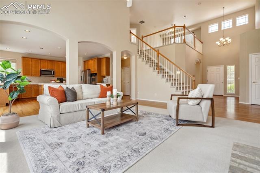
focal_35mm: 16
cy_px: 86
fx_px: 115
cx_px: 130
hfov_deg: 96.8
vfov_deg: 73.7
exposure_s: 1/800
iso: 2500
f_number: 6.3
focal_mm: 16
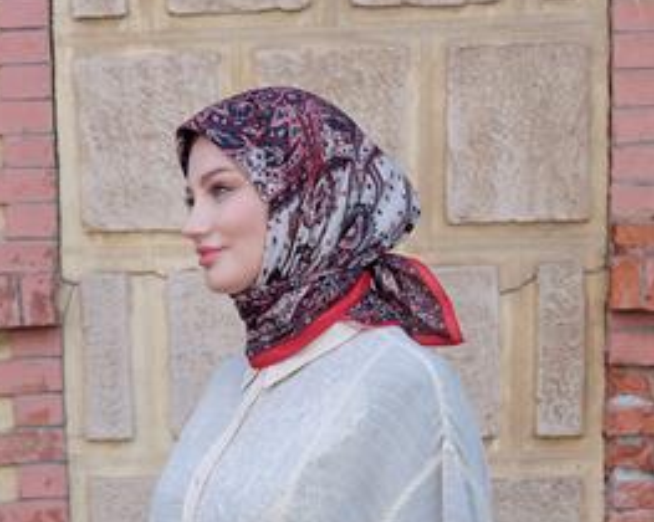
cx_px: 281
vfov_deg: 14.9
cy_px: 570
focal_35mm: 101
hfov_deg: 19.0
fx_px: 1953
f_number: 6.4
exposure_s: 1/340
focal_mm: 64.1
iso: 320
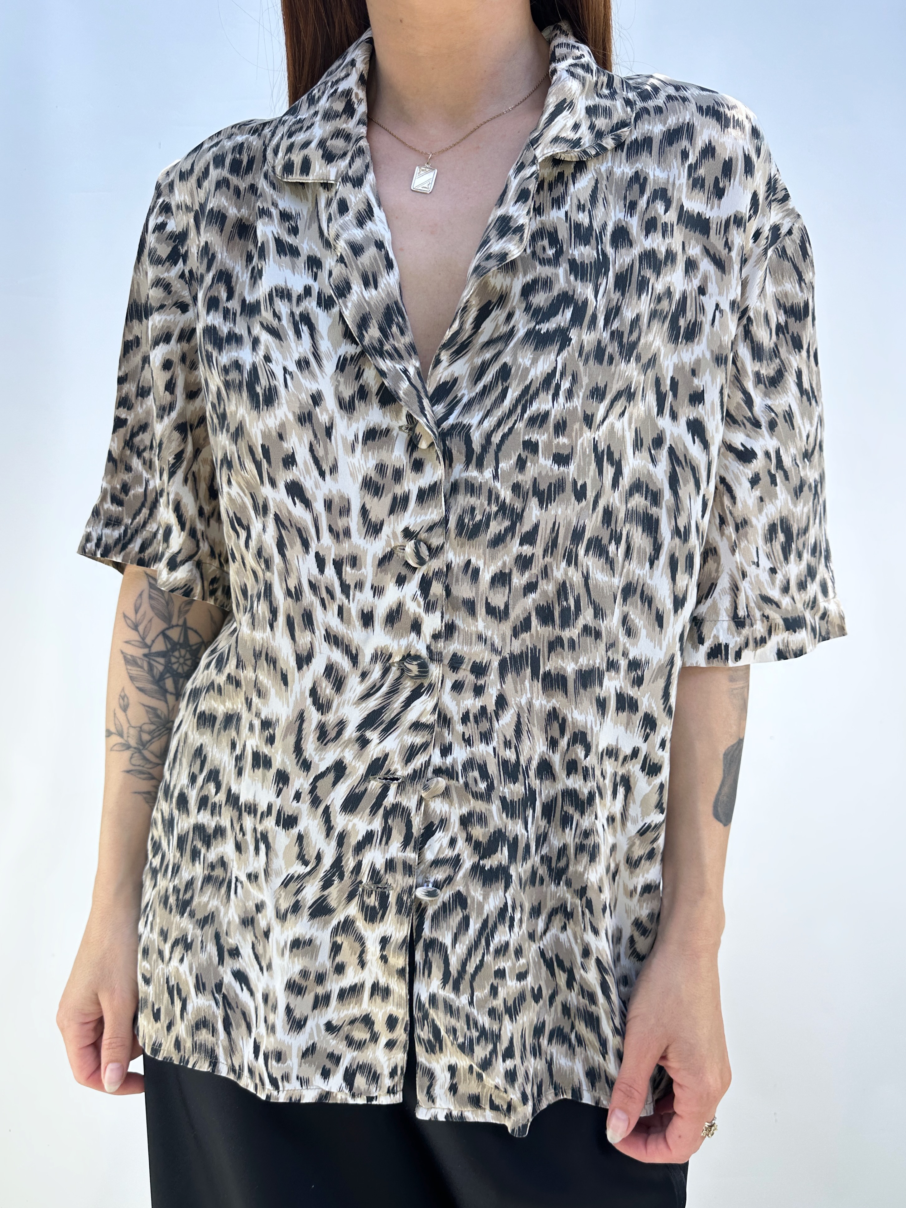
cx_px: 453
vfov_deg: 71.6
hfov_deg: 56.8
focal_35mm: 24
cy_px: 604
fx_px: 838
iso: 64
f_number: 1.78
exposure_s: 1/234
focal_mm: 6.86
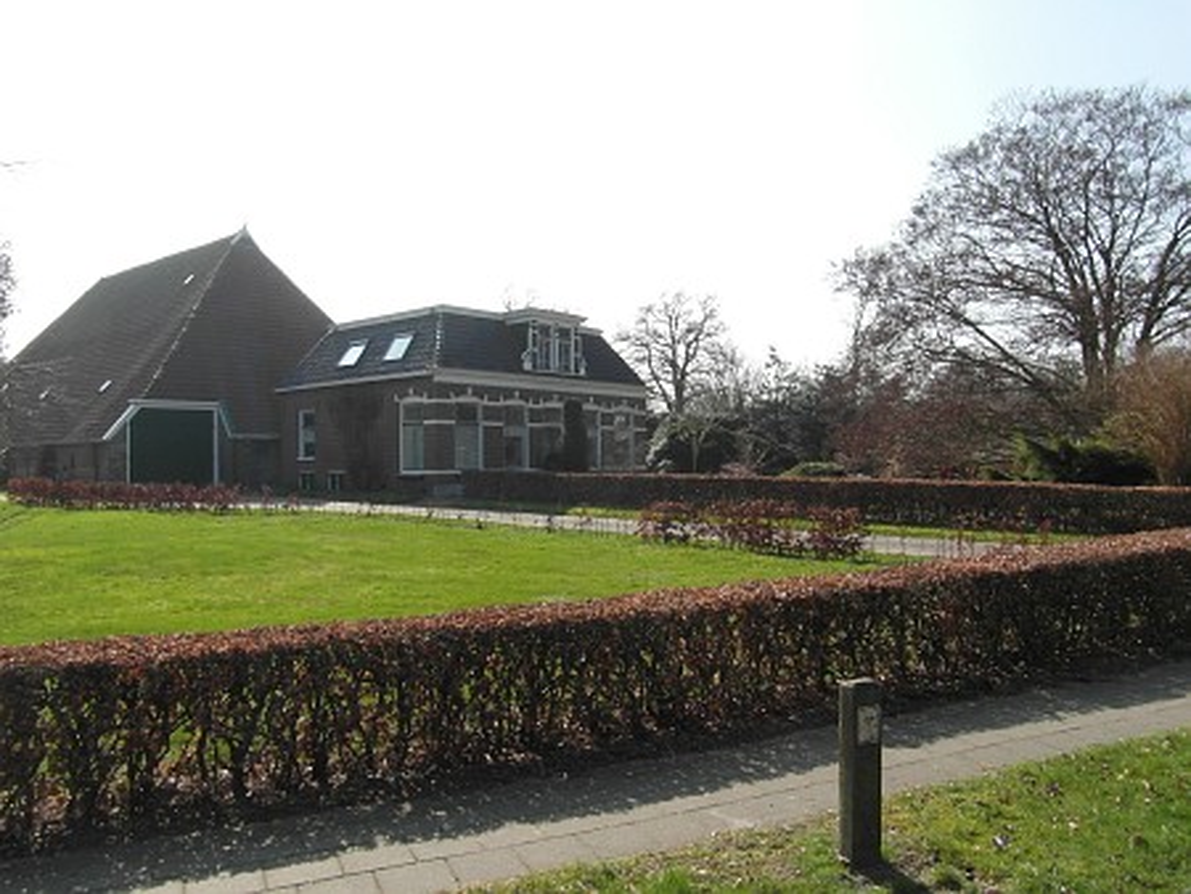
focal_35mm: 24
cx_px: 596
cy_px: 447
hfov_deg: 71.6
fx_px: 826
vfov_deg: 56.9
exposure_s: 1/250
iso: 80
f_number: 5.2
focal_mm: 4
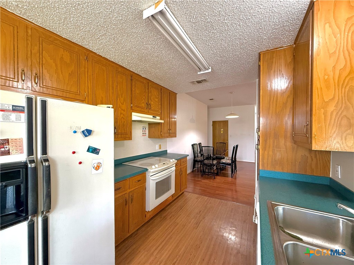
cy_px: 132
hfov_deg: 102.1
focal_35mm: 14
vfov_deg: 85.7
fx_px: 143
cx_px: 177
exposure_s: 1/60
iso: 400
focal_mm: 2.22
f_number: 2.2
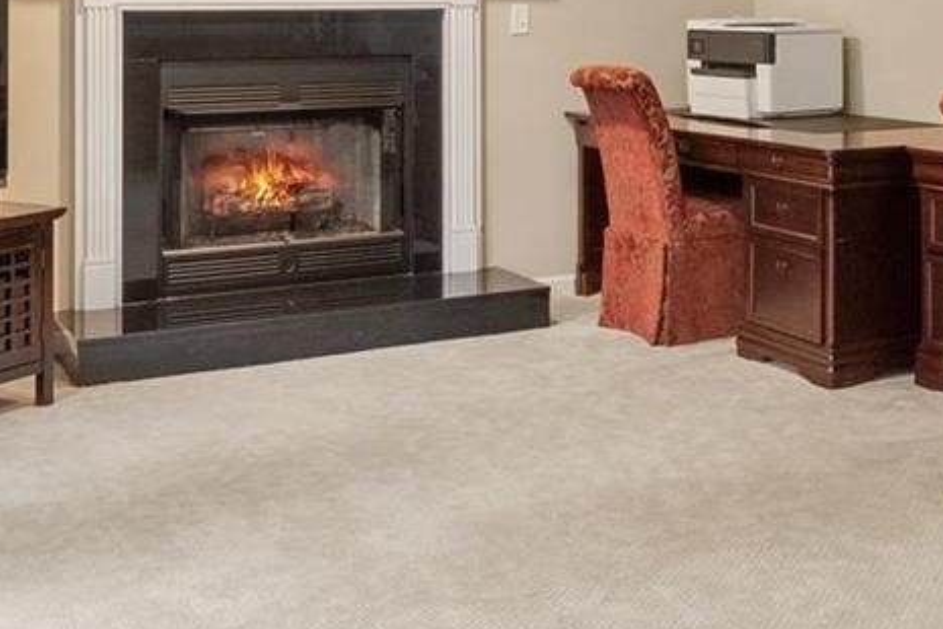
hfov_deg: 35.6
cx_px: 679
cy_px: 14
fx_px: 1441
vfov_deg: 23.7
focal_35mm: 55
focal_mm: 8
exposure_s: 1/1.67
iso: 400
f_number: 8
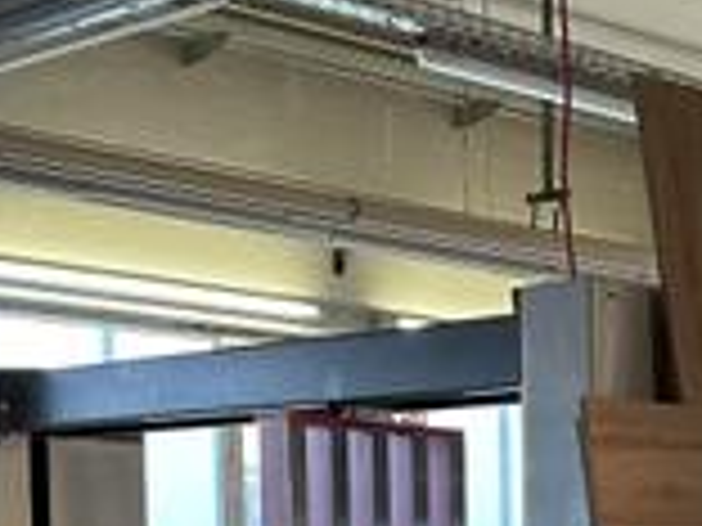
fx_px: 2109
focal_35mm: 104
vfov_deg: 13.4
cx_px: 866
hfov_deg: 17.9
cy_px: 791
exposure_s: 1/100
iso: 200
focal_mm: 6.86
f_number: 1.78
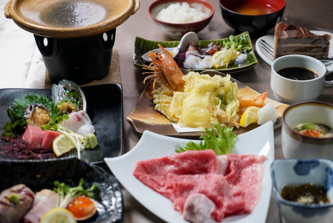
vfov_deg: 19.5
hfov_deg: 28.8
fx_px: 648
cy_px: 112
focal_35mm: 70
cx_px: 166
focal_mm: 70
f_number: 4
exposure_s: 1/80
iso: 800
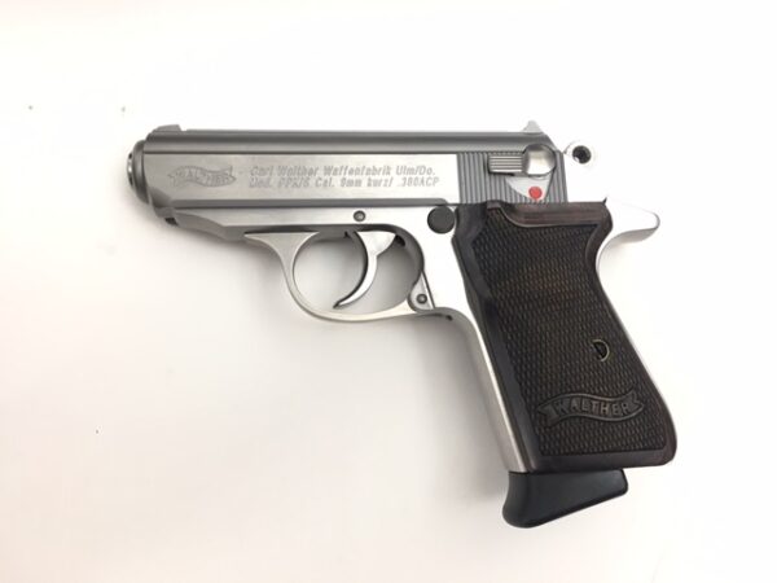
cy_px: 292
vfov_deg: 48.2
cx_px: 388
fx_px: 651
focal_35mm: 29
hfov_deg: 61.7
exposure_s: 1/30
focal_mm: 4.15
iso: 125
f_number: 2.2
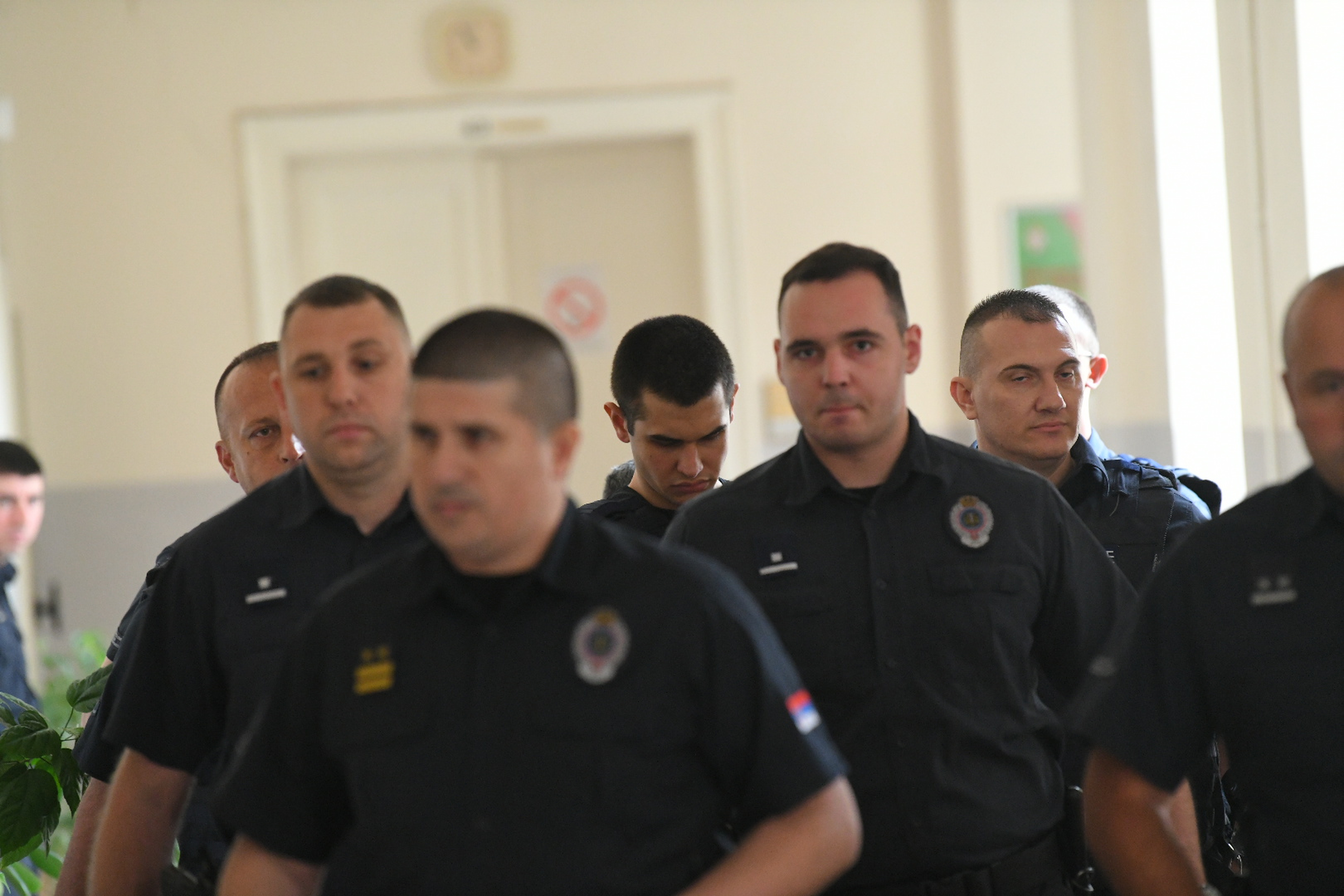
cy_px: 448
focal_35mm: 200
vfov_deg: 6.9
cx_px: 672
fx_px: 7466
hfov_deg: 10.3
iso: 6400
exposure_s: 1/320
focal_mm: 200
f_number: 4
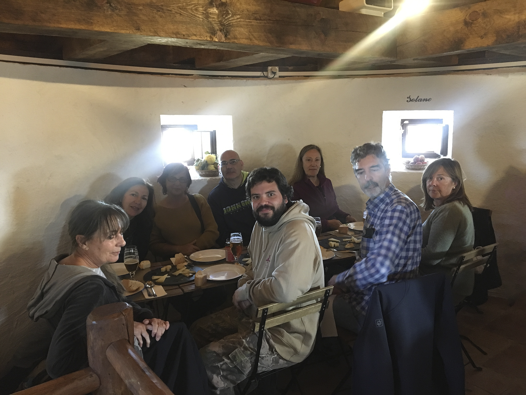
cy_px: 198
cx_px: 263
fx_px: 441
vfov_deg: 48.2
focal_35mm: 29
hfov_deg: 61.7
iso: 250
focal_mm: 4.15
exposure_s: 1/17
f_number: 2.2
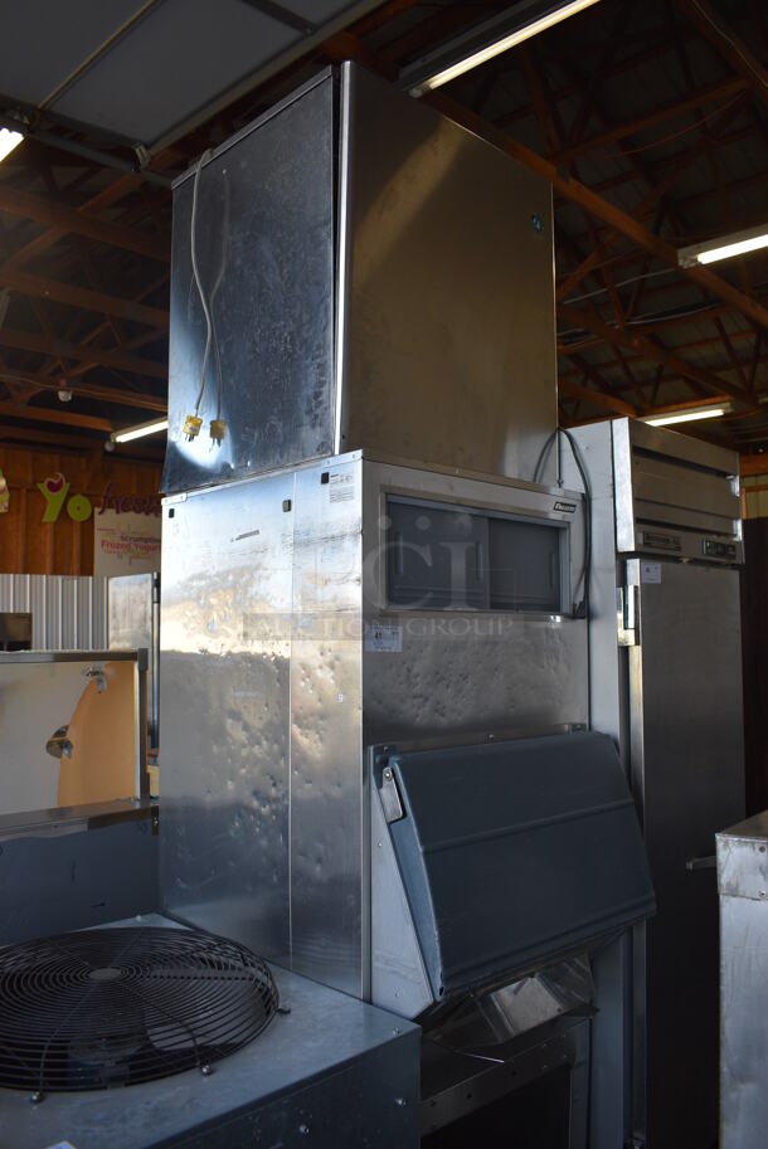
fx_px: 863
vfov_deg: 67.3
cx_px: 384
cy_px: 574
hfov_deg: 48.0
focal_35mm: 27
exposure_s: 1/250
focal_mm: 18
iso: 400
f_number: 4.5
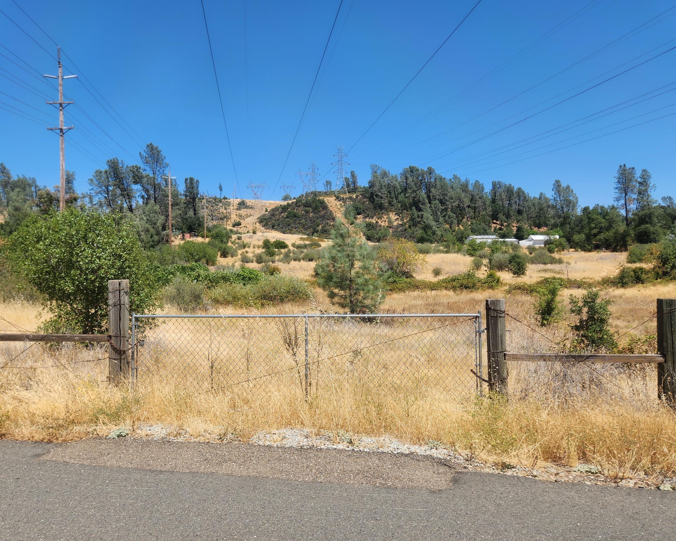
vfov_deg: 58.8
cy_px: 271
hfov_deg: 70.3
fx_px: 480
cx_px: 331
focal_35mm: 24
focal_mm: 5.4
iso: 20
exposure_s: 1/1525
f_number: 1.8
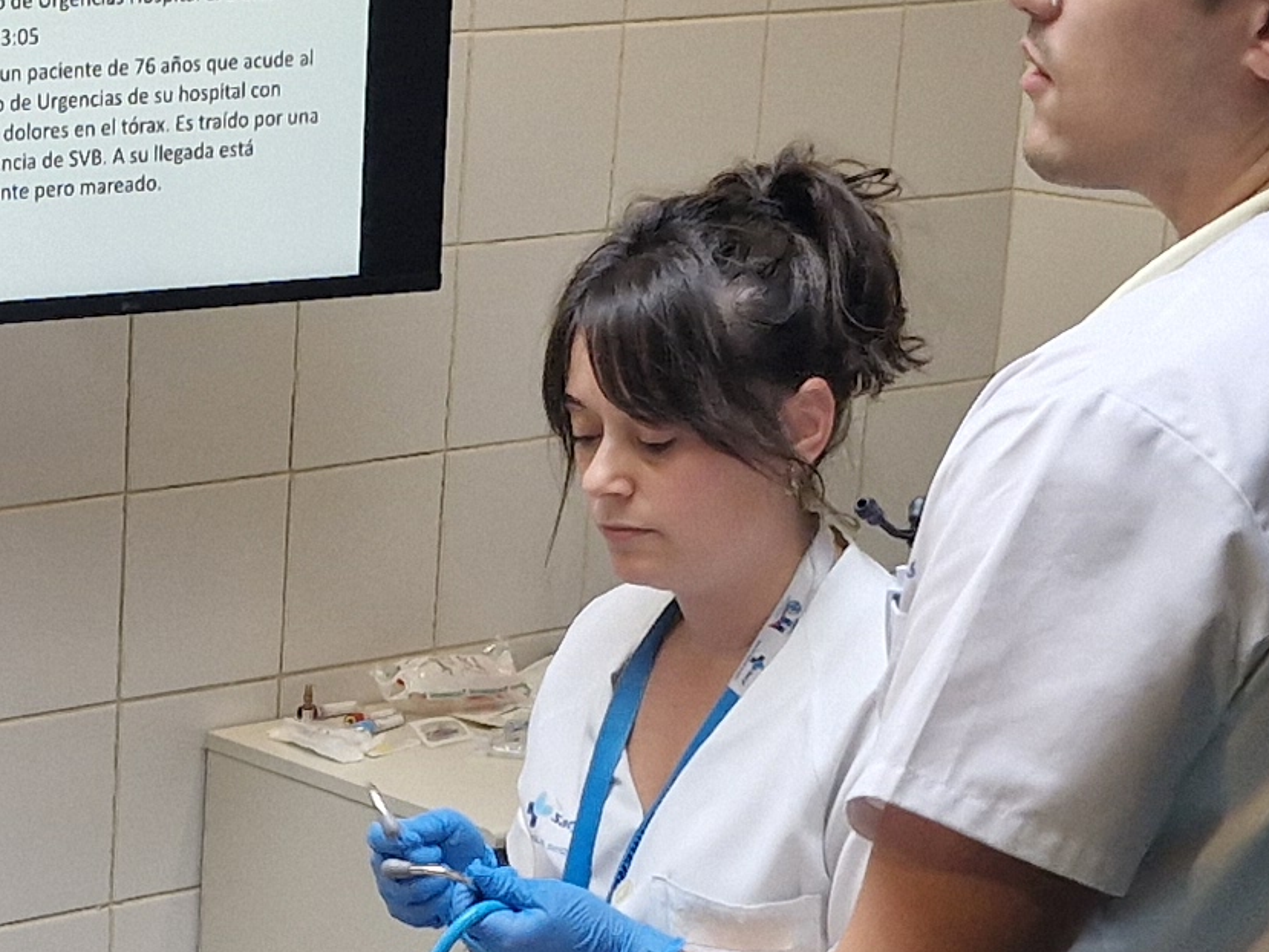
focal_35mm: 111
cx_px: -55
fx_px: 4070
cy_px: 940
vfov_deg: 13.2
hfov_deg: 17.2
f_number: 1.8
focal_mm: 5.54
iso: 100
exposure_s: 1/100
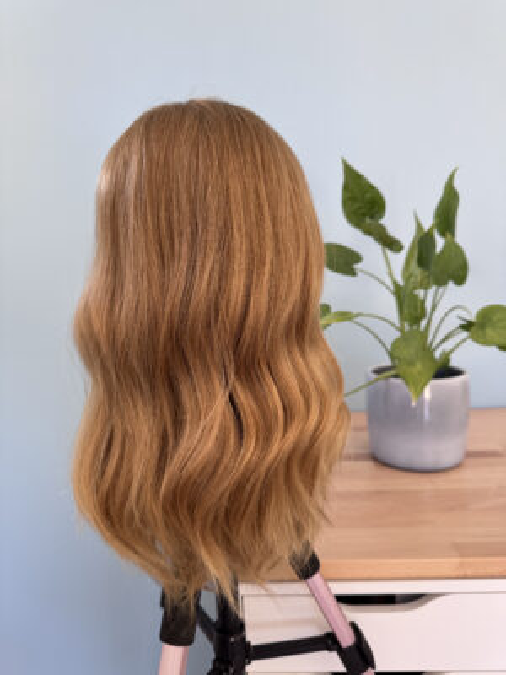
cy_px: 338
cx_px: 253
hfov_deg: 56.8
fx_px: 468
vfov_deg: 71.6
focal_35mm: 24
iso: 160
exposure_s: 1/121
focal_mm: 6.76
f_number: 1.78
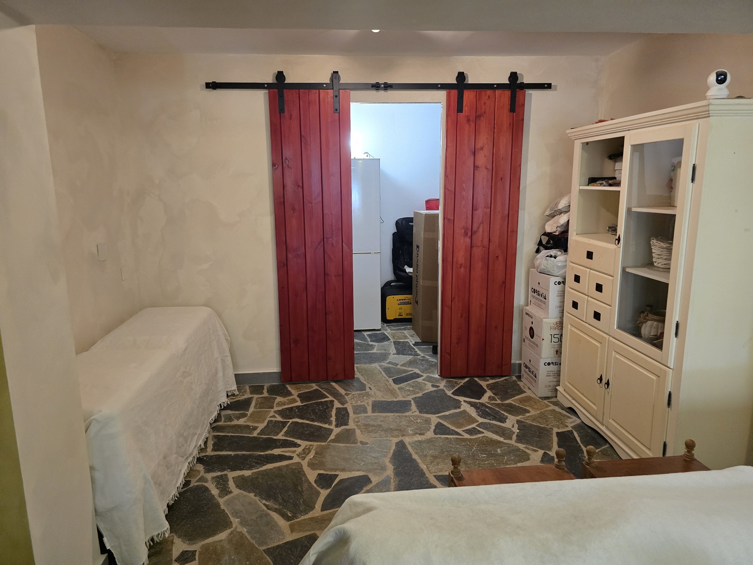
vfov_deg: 58.9
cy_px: 282
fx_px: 500
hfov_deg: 73.9
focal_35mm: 23
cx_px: 376
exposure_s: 1/100
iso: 1000
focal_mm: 6.3
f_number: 1.7
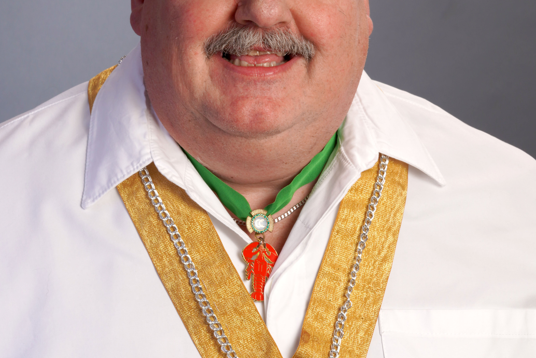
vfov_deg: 10.7
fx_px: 1906
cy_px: 148
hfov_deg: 16.0
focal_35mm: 128
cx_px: 269
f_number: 13
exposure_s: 1/80
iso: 160
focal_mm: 85
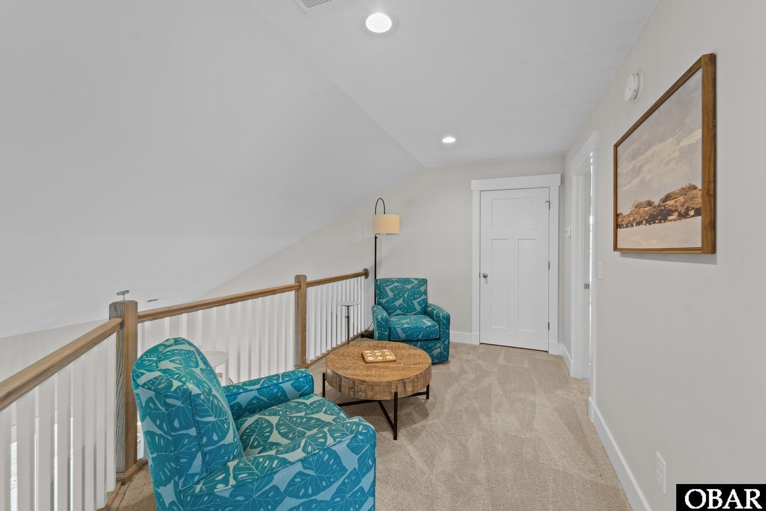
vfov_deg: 81.2
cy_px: 256
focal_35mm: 14
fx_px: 298
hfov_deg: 104.3
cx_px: 383
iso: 100
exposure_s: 1.3
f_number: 8
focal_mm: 14
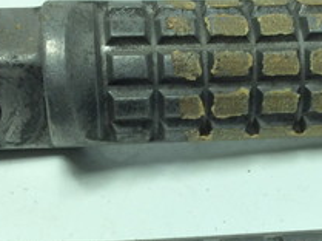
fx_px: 854
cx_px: 242
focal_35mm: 92
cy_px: 190
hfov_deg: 21.2
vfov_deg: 15.9
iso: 32
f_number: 2.4
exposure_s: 1/376
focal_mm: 3.3
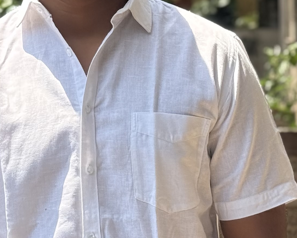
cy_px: -31
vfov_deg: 8.9
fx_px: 1512
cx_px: 29
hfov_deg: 11.1
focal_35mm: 172
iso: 100
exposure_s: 1/2088
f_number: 1.78
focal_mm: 6.76
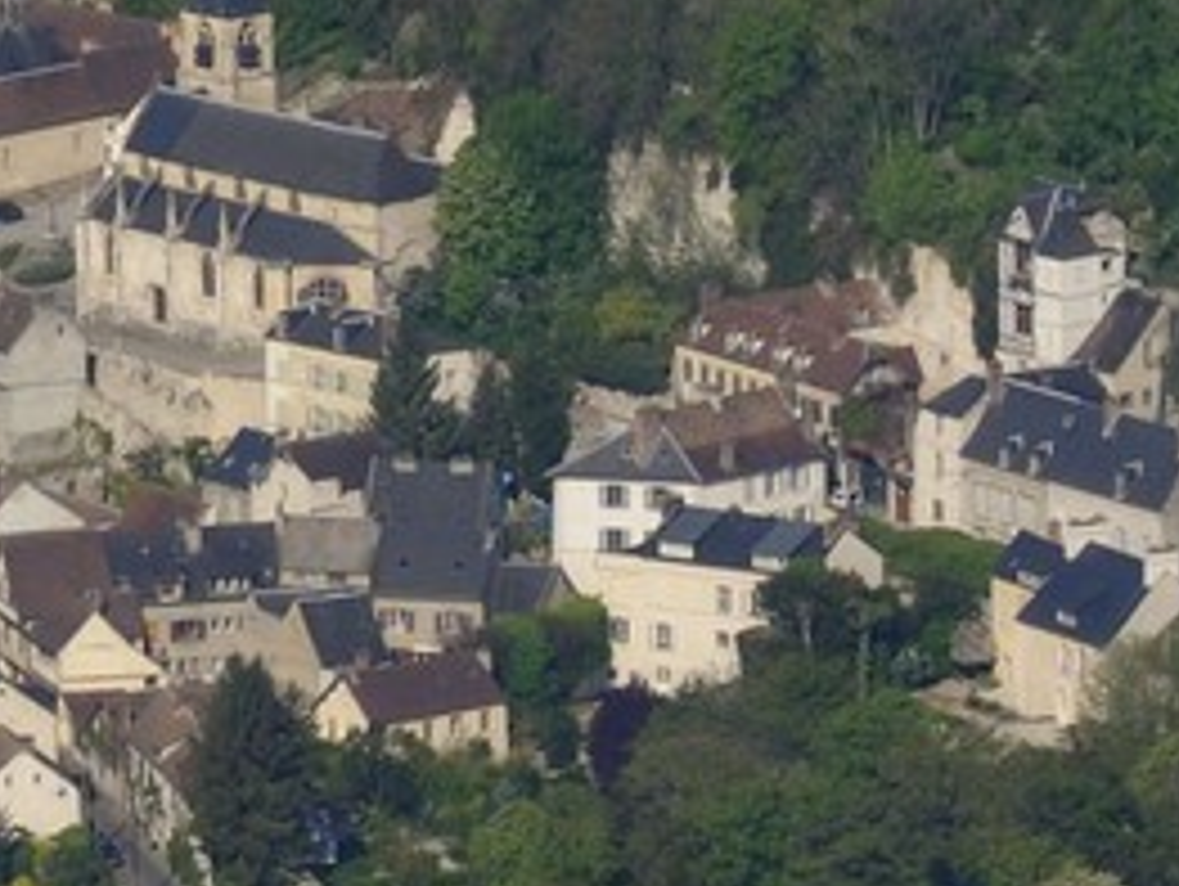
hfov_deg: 2.2
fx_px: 30988
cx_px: -2106
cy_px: -166
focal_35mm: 909
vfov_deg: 1.6
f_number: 8
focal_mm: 155
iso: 400
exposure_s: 1/1000
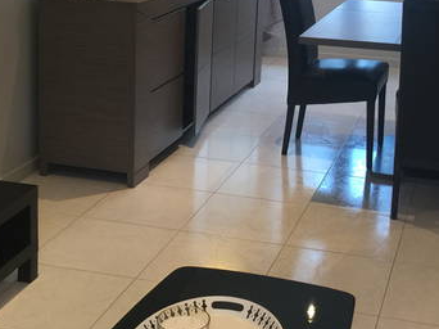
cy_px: 54
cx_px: 306
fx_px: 849
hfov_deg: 28.7
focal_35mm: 67
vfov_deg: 21.6
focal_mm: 4.15
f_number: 2.2
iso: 64
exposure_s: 1/17
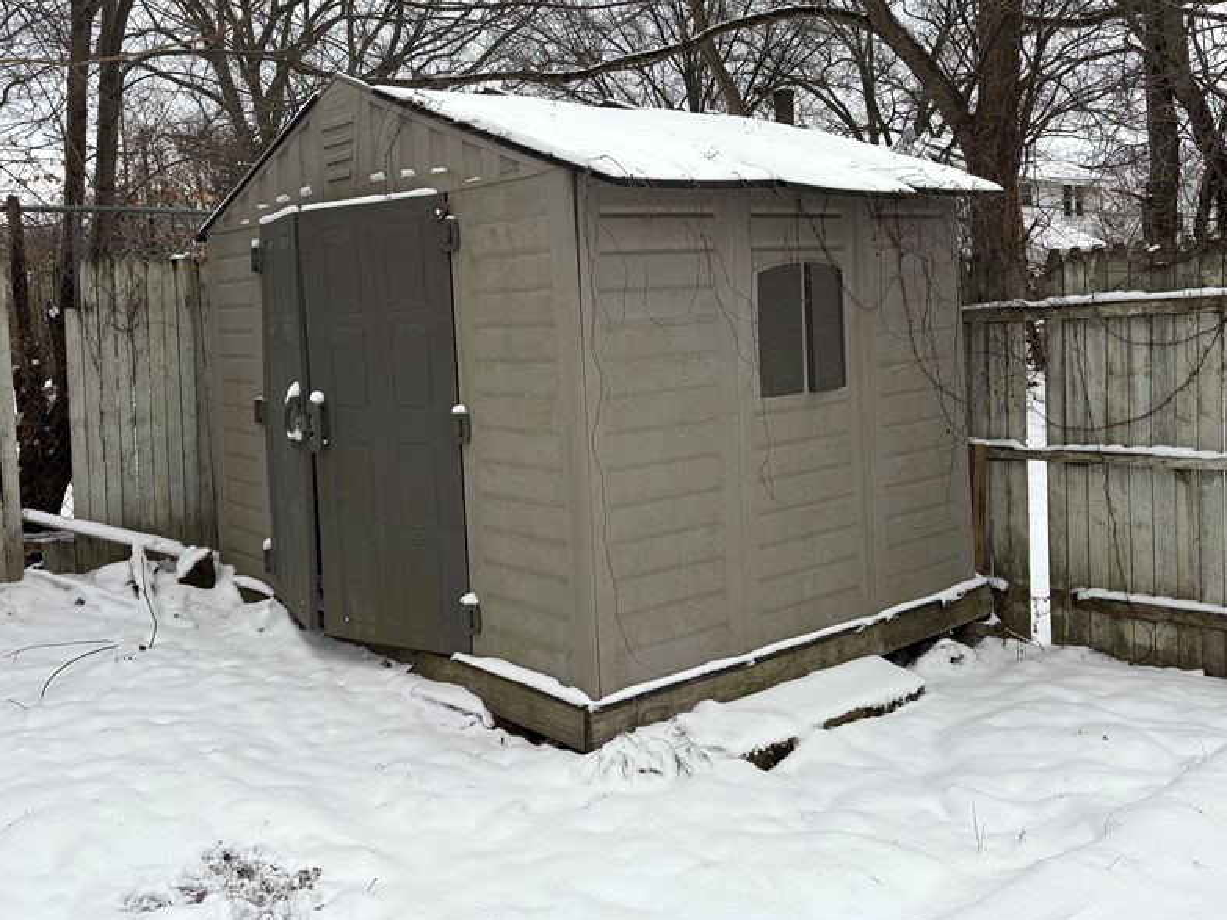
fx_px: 1205
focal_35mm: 34
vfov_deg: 41.6
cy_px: 375
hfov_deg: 53.5
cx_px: 475
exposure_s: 1/539
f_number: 1.6
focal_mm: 5.96
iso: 50
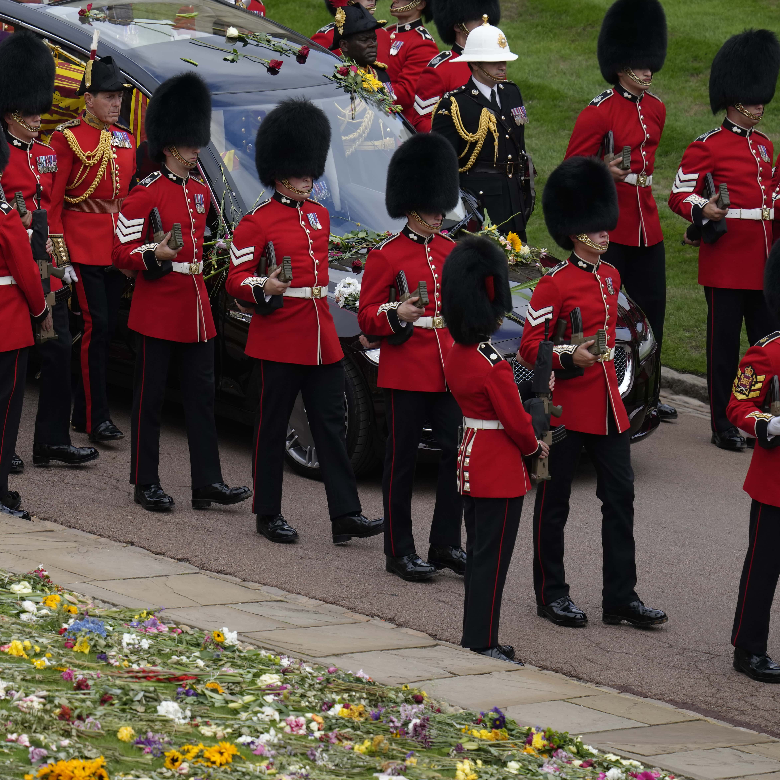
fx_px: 15908
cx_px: 70
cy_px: 325
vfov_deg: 2.8
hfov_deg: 2.8
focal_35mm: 624
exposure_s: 1/1000
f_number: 5
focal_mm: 400
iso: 500
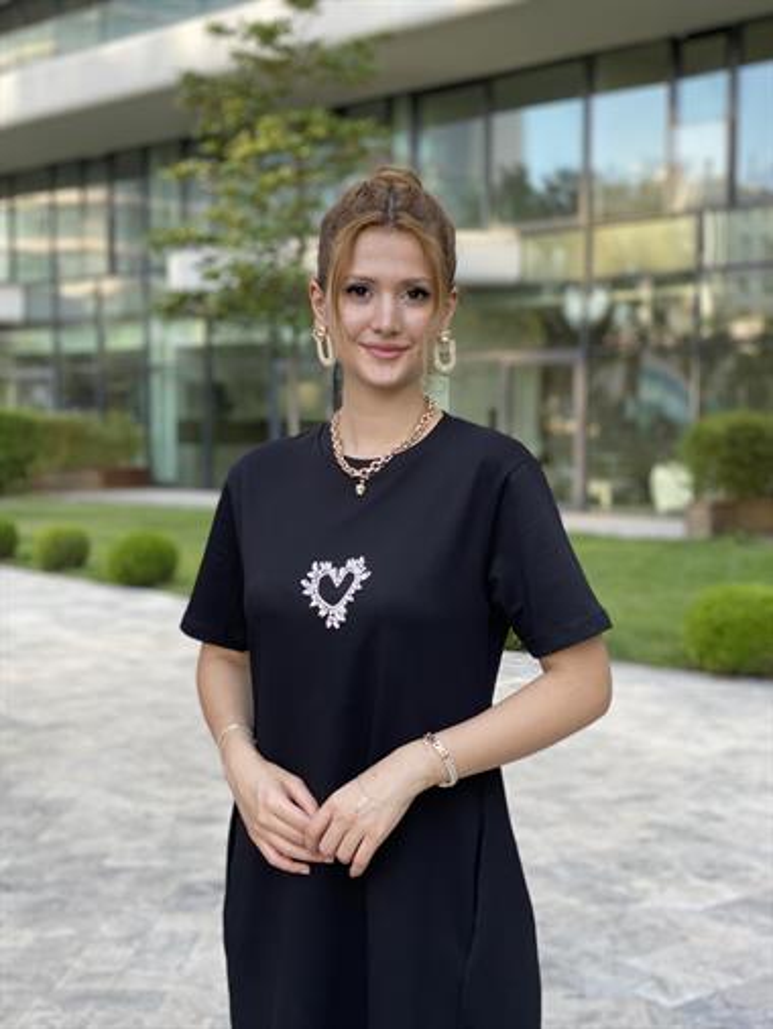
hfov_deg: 28.1
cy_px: 514
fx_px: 1547
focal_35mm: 52
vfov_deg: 36.8
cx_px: 386
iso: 64
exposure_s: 1/122
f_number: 2
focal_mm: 6
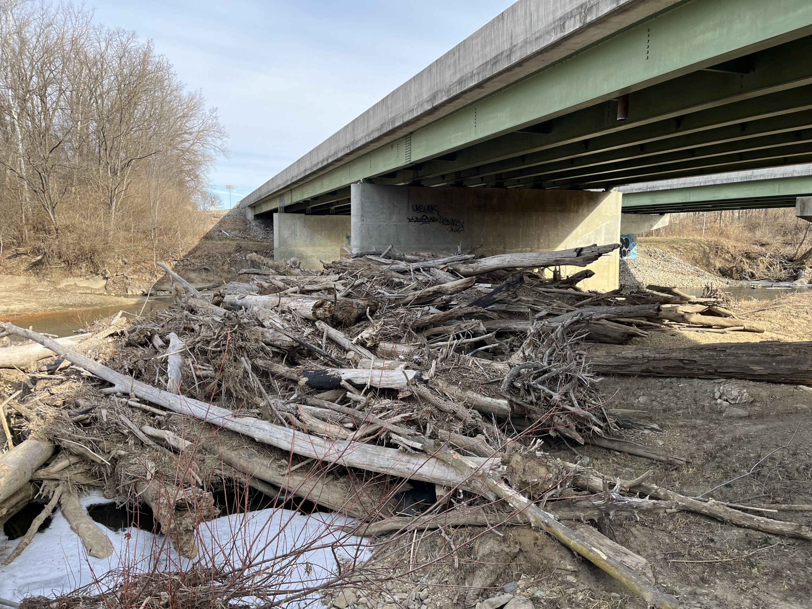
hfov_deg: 67.3
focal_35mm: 26
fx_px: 610
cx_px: 406
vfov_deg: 53.1
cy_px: 304
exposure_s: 1/761
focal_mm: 5.1
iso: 50
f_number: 1.6
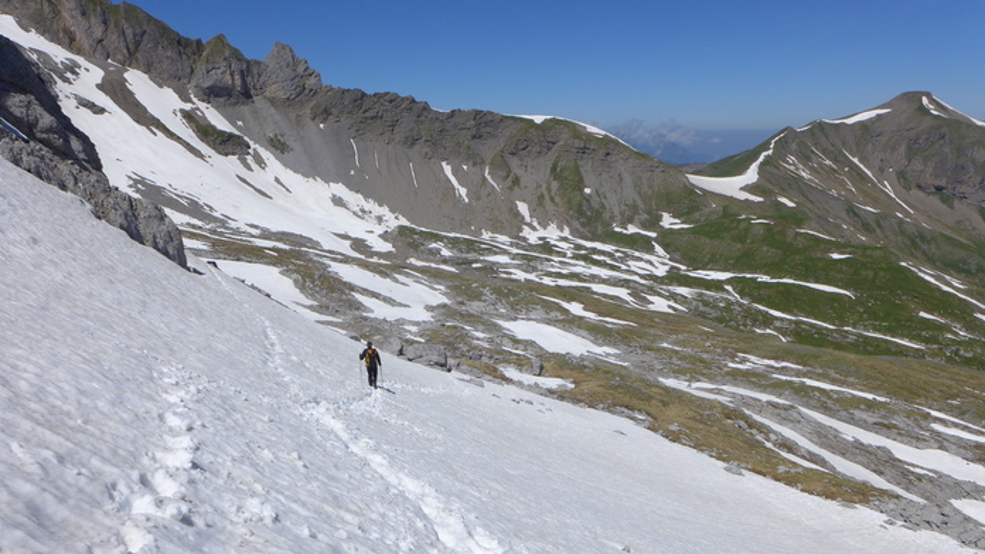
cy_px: 315
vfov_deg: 44.2
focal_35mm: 26
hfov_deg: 71.9
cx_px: 482
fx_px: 679
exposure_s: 1/1600
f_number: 4.5
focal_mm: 4.7
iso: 80
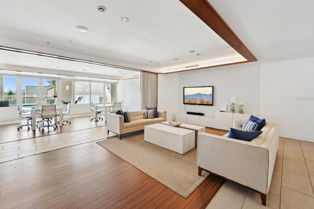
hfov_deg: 100.3
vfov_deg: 77.1
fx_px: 131
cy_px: 98
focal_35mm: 15
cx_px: 147
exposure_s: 1/60
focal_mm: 14
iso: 400
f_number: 8
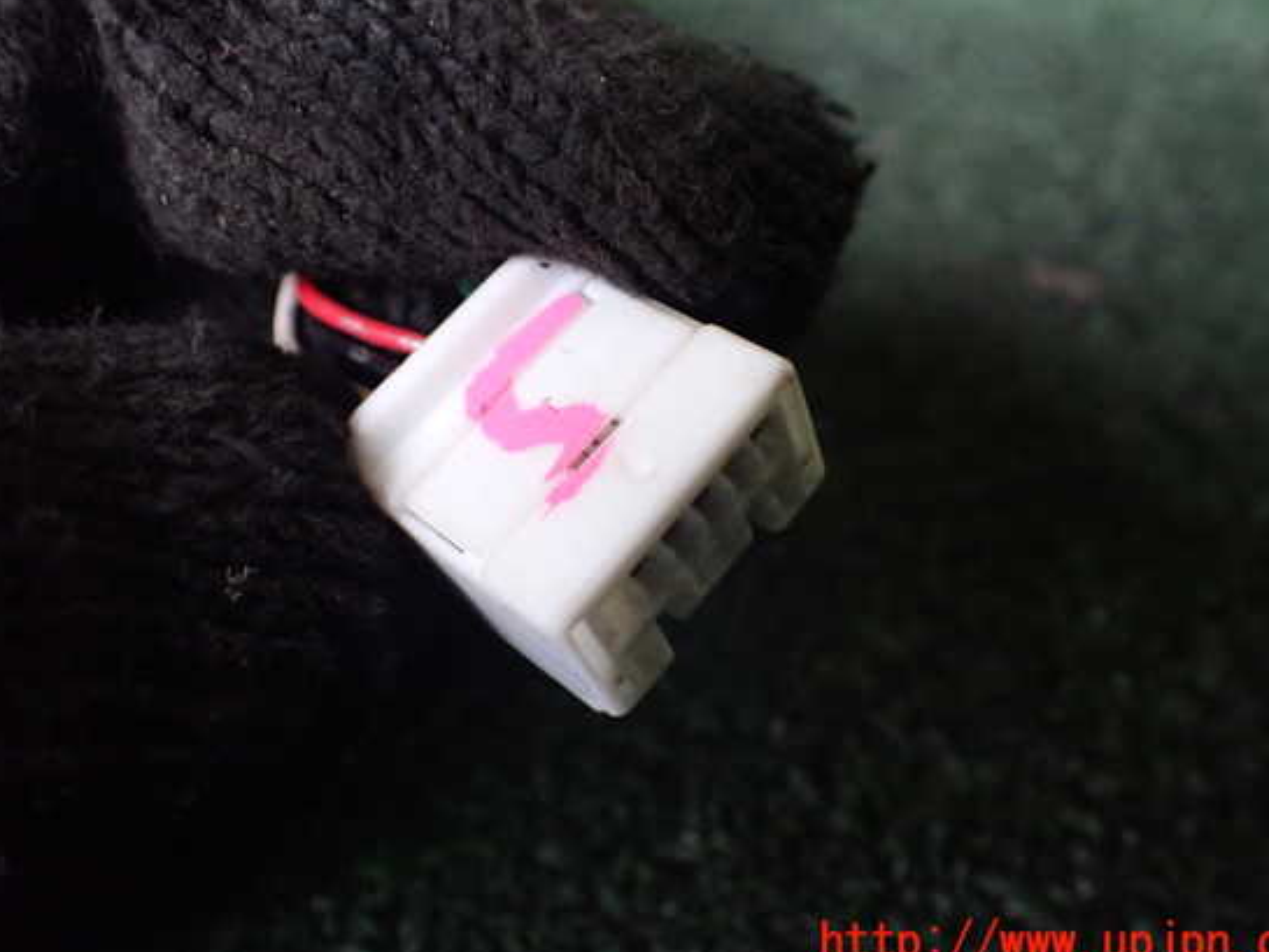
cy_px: 449
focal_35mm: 33
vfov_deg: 42.9
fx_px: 1210
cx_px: 647
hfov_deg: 55.3
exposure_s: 1/125
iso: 640
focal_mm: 5.4
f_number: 2.3
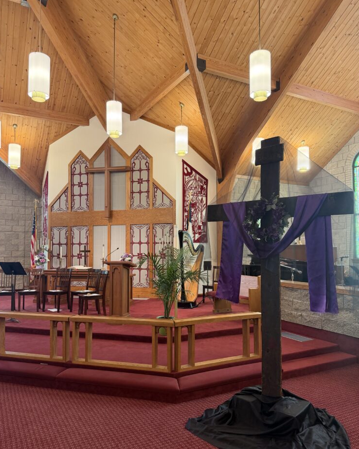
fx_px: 345
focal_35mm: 26
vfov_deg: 66.0
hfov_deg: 54.9
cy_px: 239
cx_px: 175
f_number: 1.78
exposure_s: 1/60
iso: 200
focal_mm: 6.76
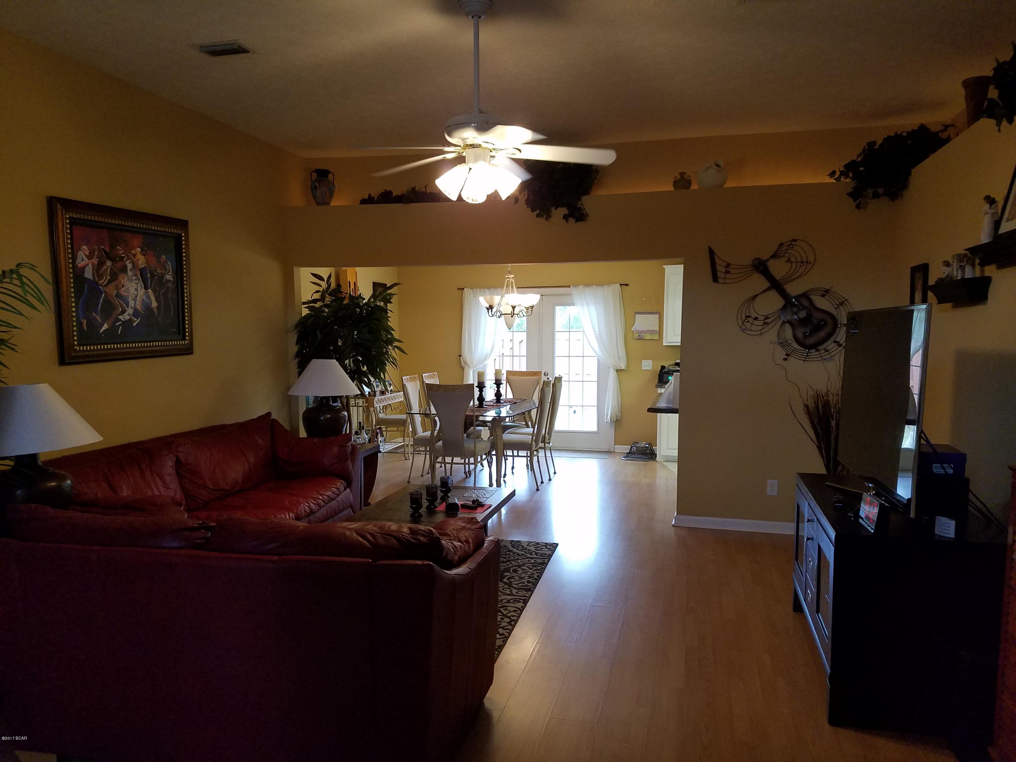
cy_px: 381
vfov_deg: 53.1
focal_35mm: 26
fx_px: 763
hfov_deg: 67.3
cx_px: 508
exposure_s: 1/60
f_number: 1.7
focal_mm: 4.2
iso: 160
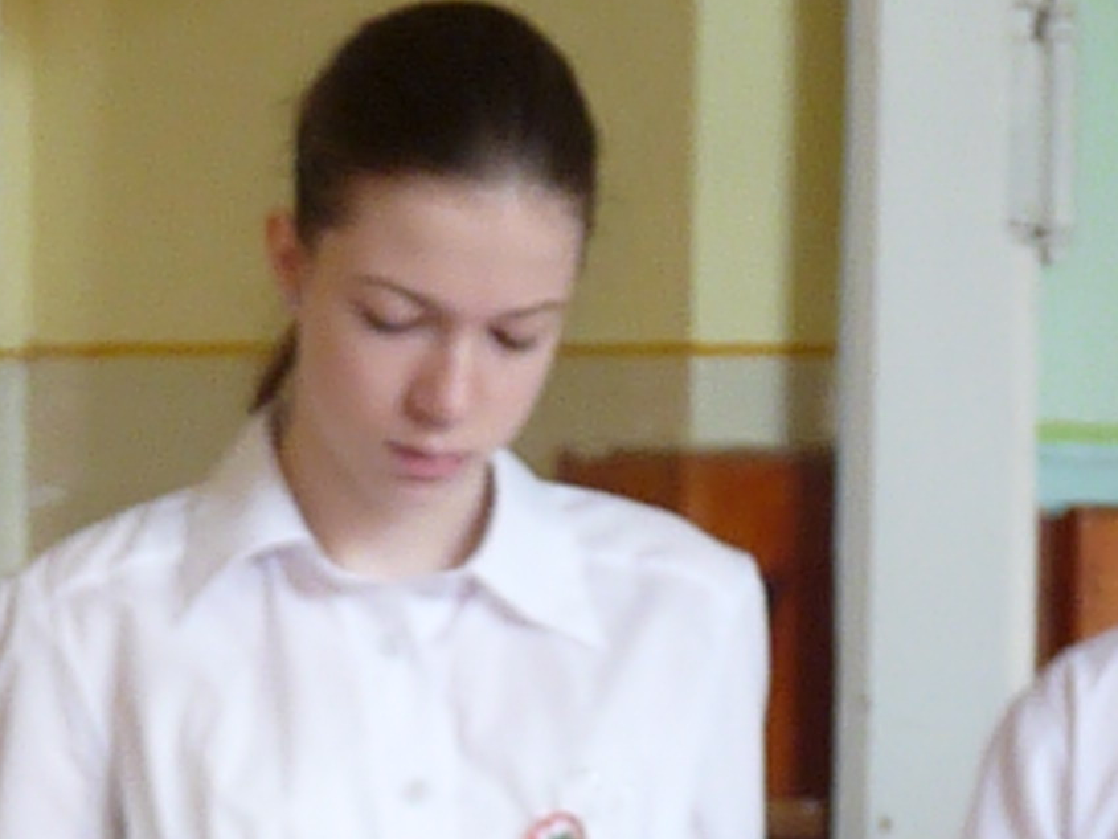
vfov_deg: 4.3
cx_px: 62
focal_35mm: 344
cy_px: 936
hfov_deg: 5.7
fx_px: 11112
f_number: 4
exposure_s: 1/125
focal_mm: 25.2
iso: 800
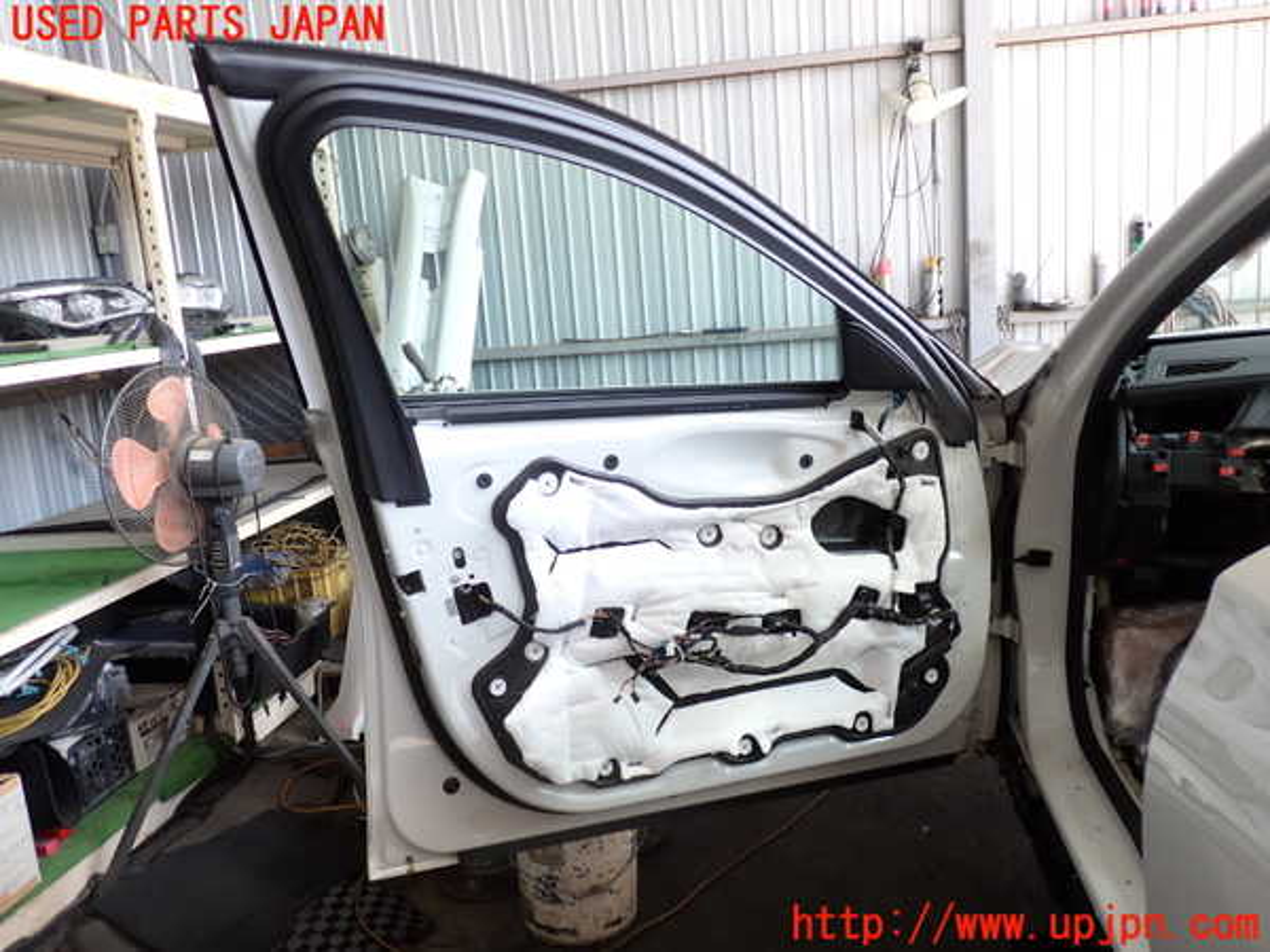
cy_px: 476
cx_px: 635
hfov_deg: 60.0
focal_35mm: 30
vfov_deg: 46.8
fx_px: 1101
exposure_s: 1/80
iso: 100
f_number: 2.3
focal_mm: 5.4
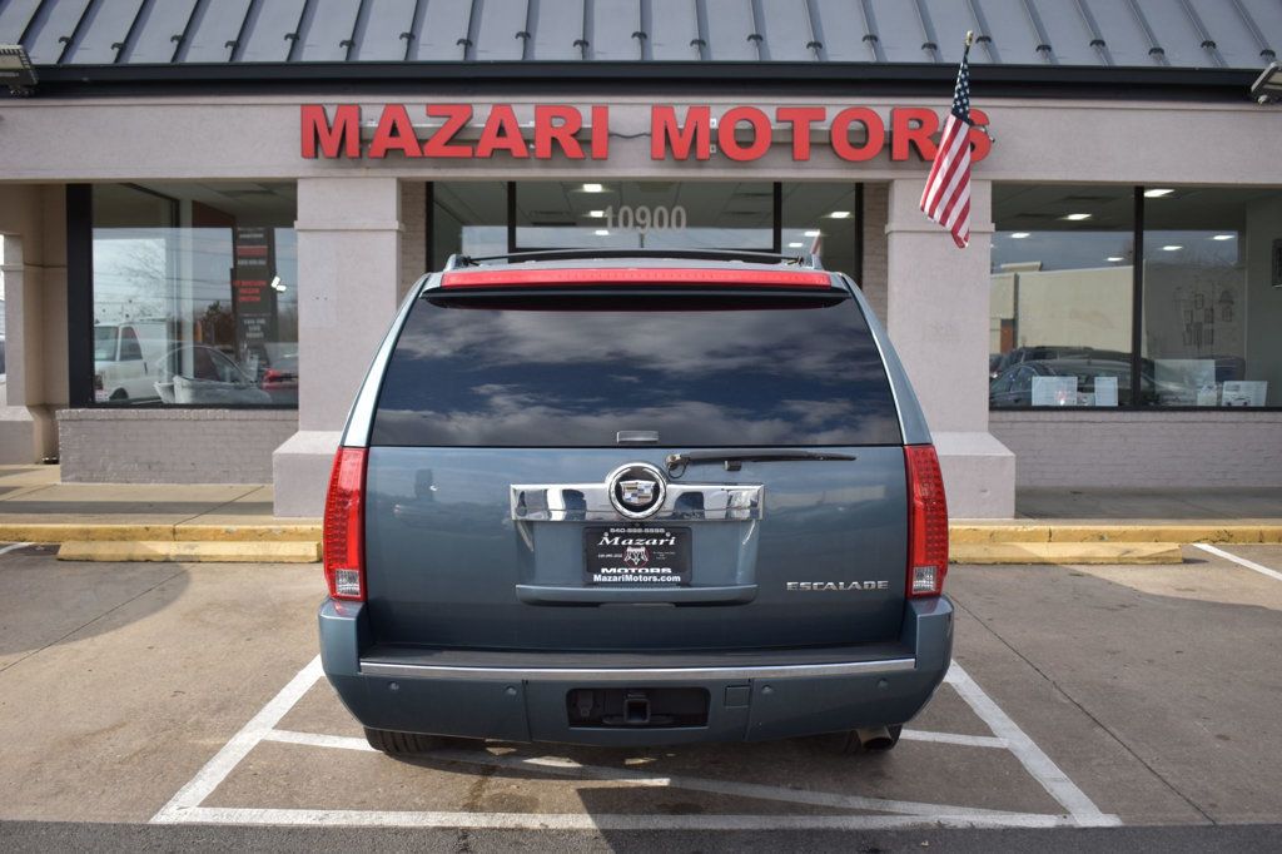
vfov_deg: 36.8
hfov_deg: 53.1
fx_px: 1282
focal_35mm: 36
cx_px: 641
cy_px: 427
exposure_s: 1/640
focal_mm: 24
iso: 200
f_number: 3.8
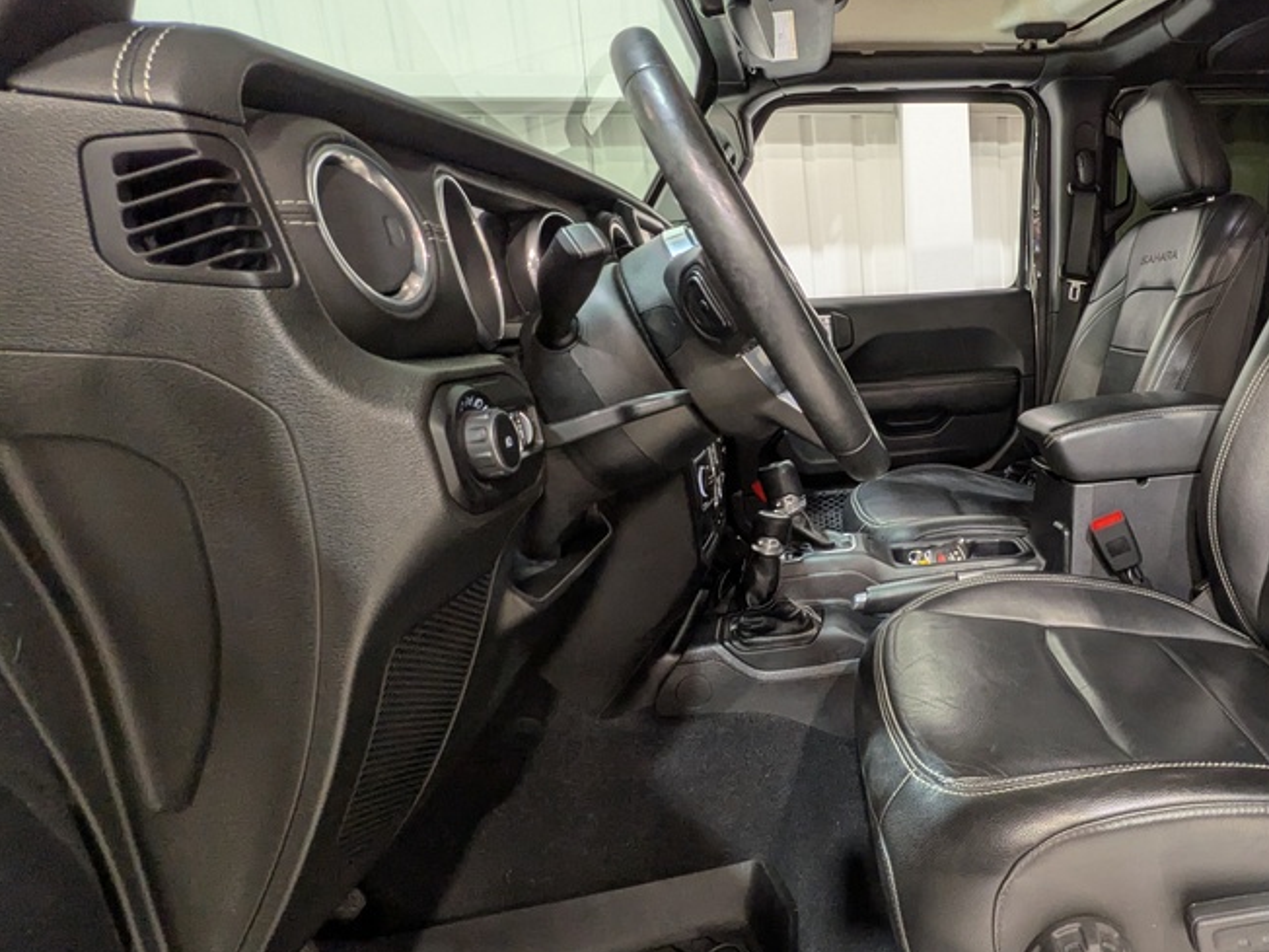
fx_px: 807
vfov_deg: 61.1
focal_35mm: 22
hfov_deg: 70.1
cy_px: 479
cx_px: 985
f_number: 2.2
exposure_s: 1/33.3
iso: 95
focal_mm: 1.83
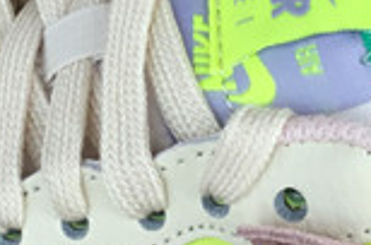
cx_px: 219
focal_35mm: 189
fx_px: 1944
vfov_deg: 7.2
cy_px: 73
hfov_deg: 10.9
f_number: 2.4
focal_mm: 3.3
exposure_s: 1/301
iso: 25
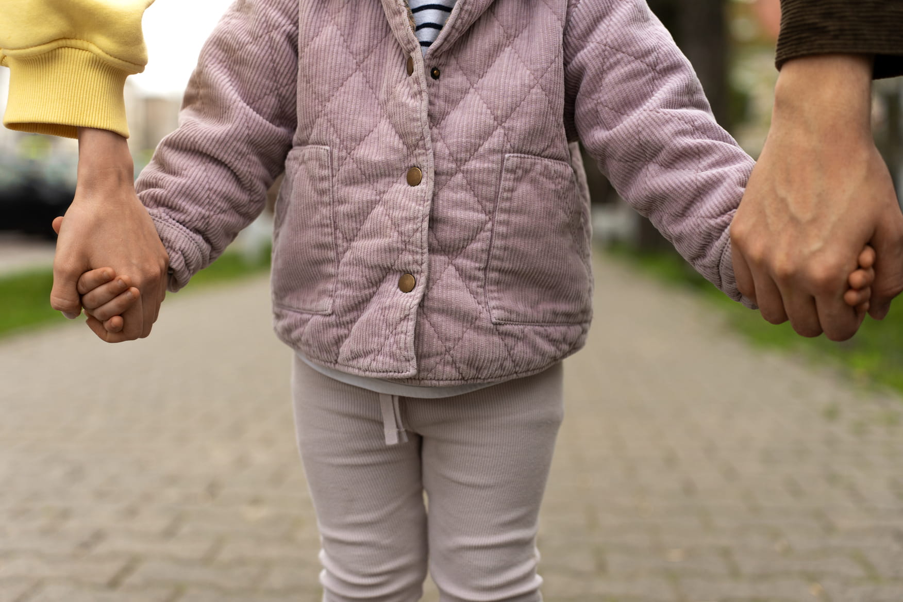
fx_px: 1329
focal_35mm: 53
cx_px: 452
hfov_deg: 37.5
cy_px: 301
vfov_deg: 25.5
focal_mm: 53
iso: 800
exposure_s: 1/320
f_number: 2.8
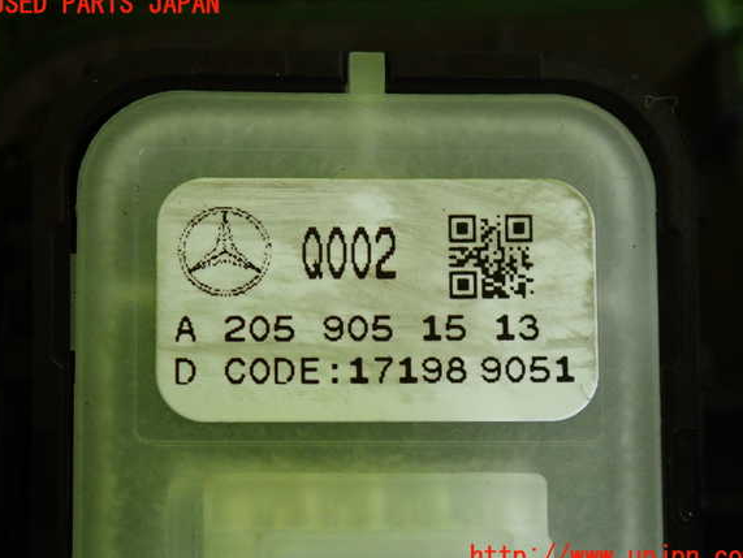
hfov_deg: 18.7
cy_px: 281
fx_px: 2255
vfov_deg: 14.1
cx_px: 373
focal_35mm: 105
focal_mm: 18
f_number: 4.9
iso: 640
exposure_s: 1/125
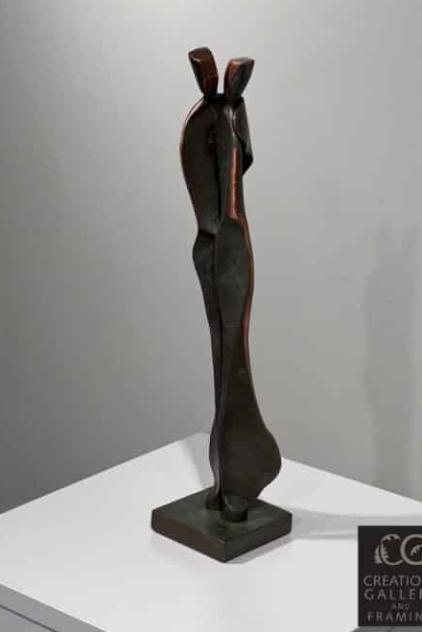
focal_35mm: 81
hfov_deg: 16.9
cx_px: 220
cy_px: 317
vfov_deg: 25.0
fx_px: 1423
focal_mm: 9
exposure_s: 1/120
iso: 125
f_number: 2.8
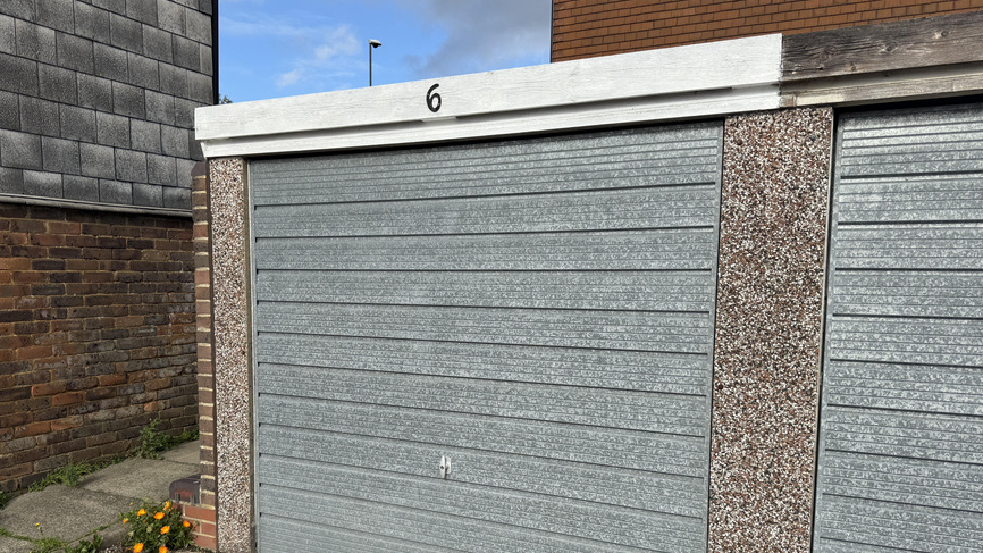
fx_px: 756
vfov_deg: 39.9
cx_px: 452
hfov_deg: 66.0
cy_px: 346
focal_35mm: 29
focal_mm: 6.76
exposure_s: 1/3584
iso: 80
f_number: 1.78
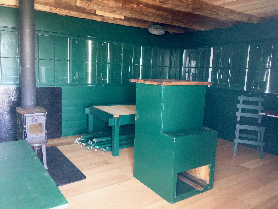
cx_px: 139
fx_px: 233
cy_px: 104
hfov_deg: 61.7
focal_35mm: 29
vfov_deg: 48.2
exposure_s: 1/16
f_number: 2.2
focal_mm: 4.15
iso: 200
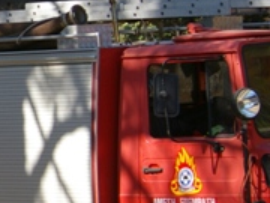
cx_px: -130
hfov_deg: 7.6
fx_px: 1997
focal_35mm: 256
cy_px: 65
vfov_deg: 5.8
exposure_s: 1/500
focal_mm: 50
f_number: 5.6
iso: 200
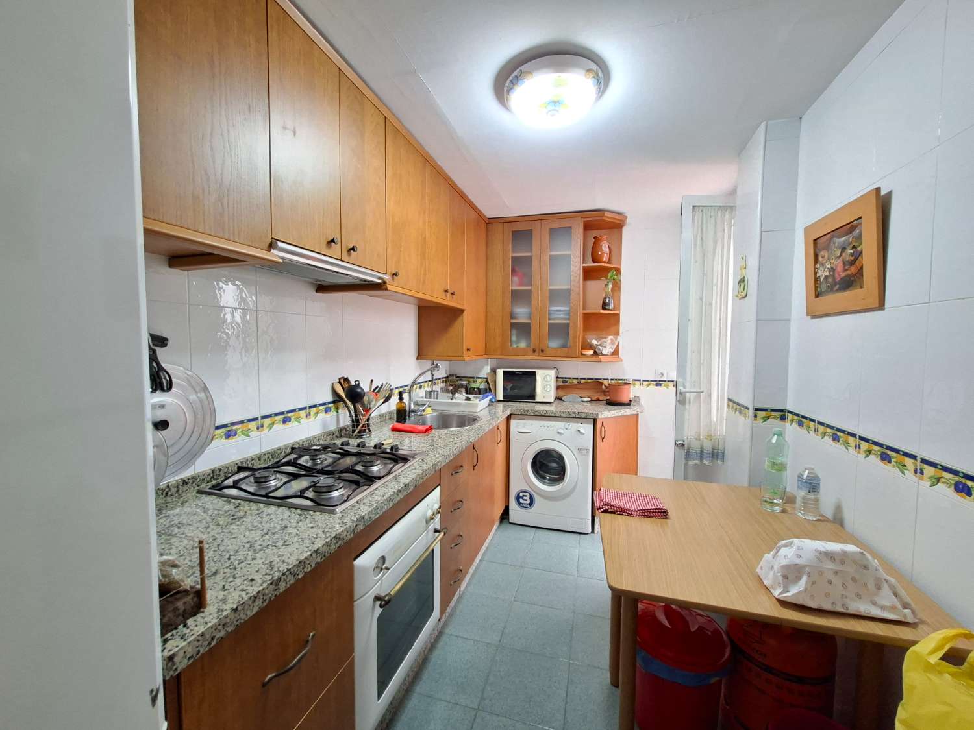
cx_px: 487
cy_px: 365
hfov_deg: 106.2
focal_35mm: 13
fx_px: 366
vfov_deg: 89.9
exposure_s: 1/24
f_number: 2.2
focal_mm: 1.74
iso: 250
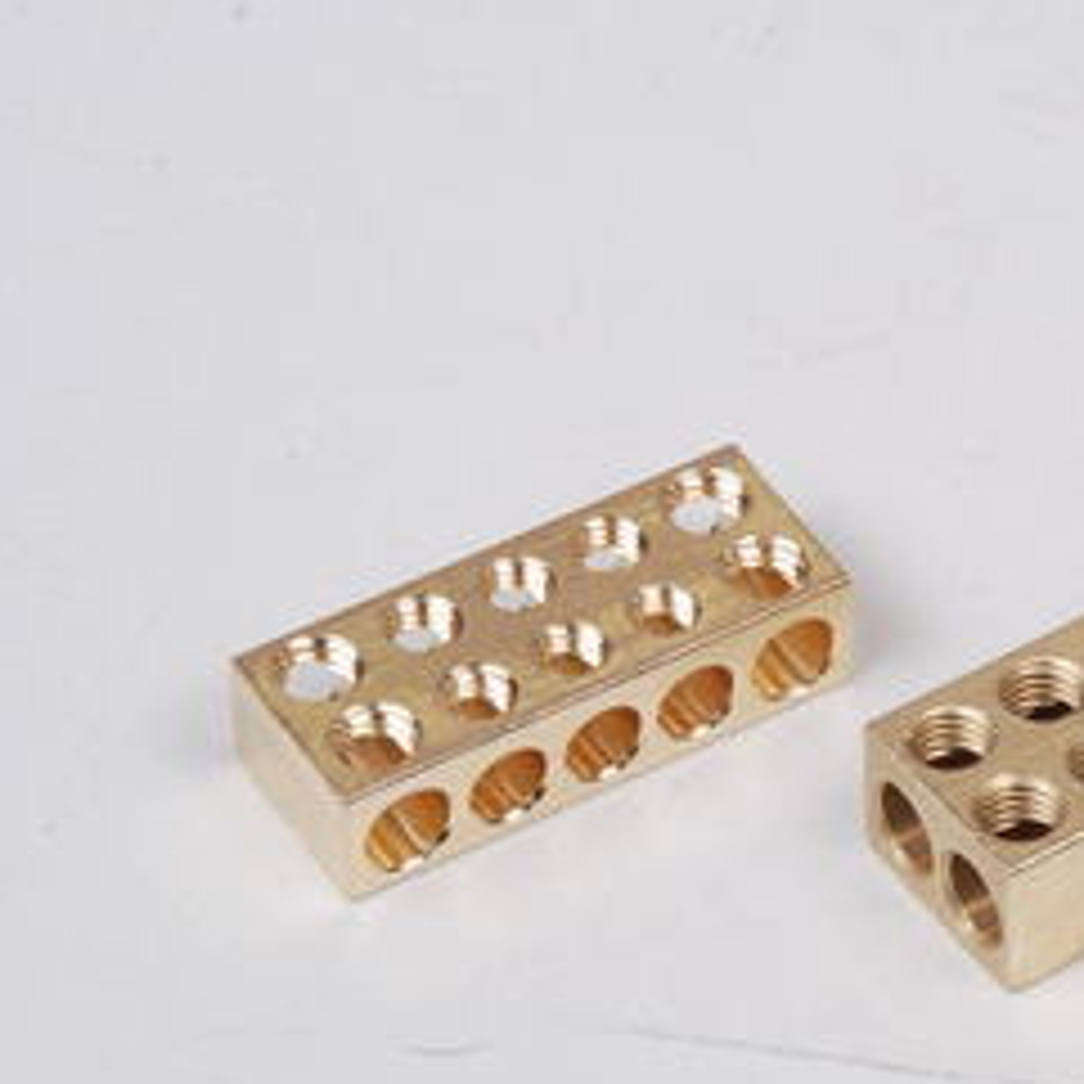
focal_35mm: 358
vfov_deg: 4.9
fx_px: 12679
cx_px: 1080
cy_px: 636
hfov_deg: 4.9
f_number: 18
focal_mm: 135
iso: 100
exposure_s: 1/125
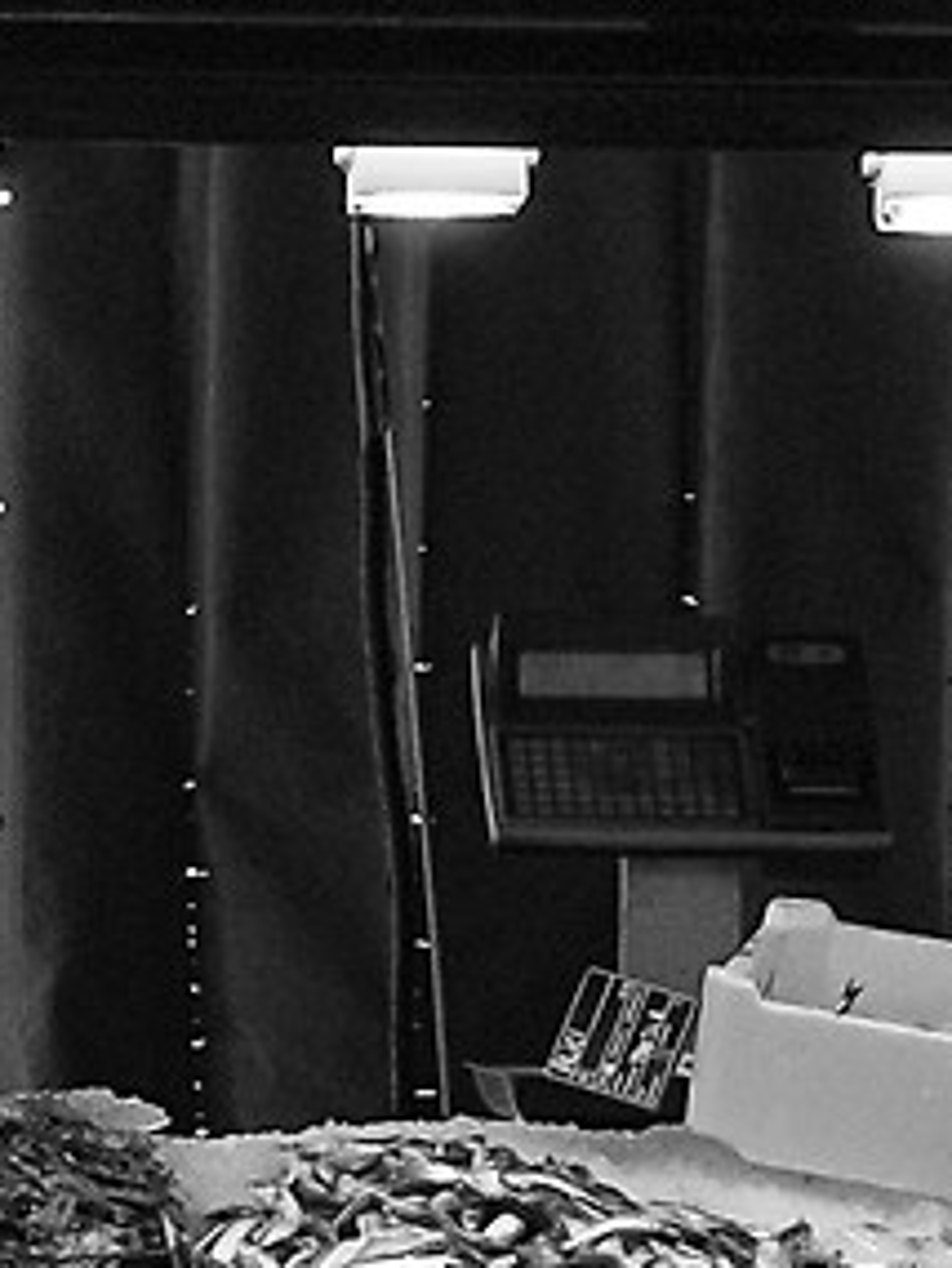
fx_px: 15719
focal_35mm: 429
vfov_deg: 4.6
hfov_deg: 3.5
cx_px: -227
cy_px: 1148
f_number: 5.6
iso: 1250
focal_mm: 35
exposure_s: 1/250
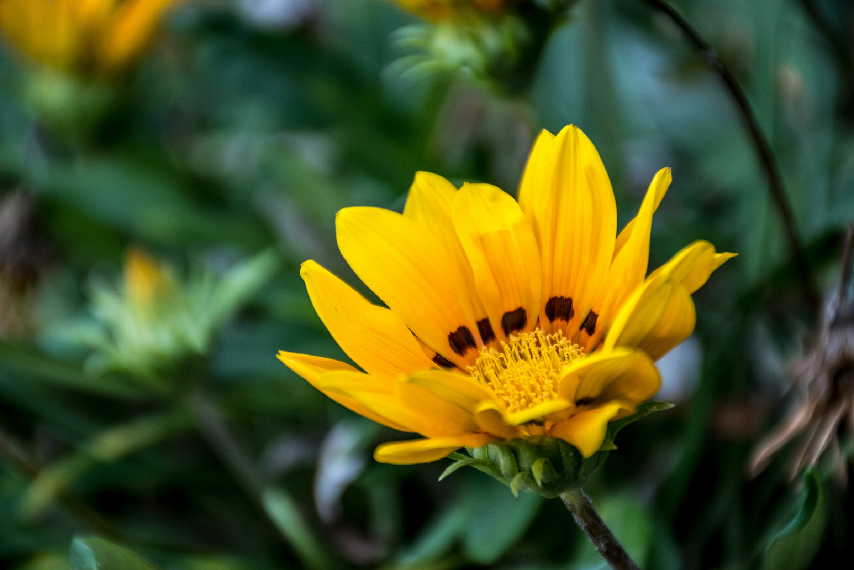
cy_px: 285
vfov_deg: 6.5
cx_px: 427
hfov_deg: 9.8
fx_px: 4981
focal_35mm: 210
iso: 400
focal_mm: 140
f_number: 5.6
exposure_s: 1/250
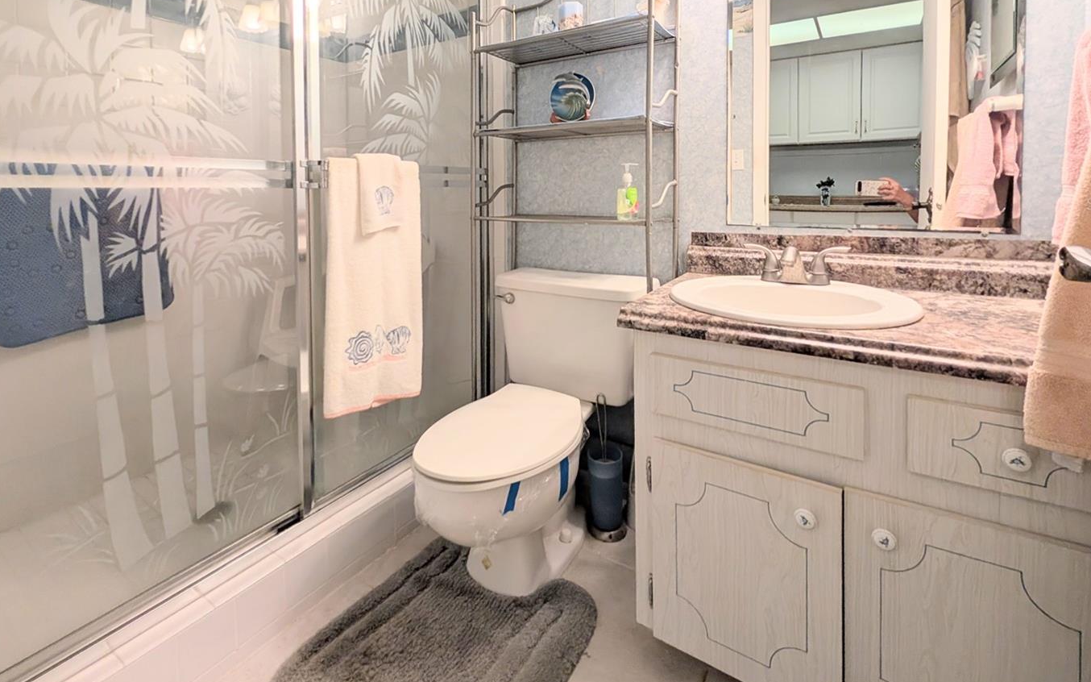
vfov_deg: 71.5
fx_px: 446
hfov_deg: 101.4
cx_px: 521
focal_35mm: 15
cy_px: 204
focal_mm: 2.02
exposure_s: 1/143
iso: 67
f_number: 1.7
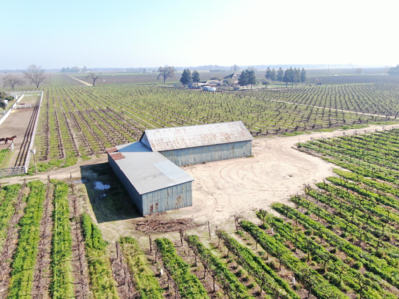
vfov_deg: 48.2
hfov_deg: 61.7
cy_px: 150
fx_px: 334
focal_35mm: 29
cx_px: 200
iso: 100
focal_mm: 5.11
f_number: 3
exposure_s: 1/400
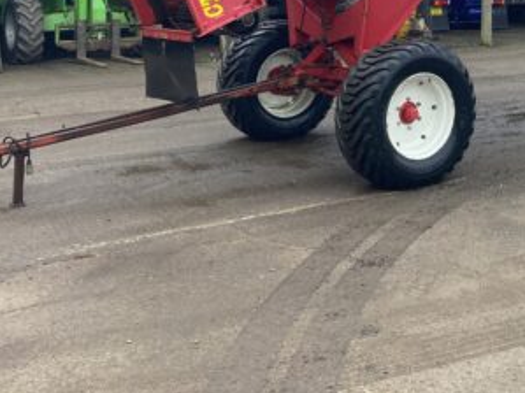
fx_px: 910
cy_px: -26
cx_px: 448
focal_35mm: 60
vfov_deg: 23.1
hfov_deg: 31.1
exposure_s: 1/121
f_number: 1.8
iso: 32
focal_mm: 3.99
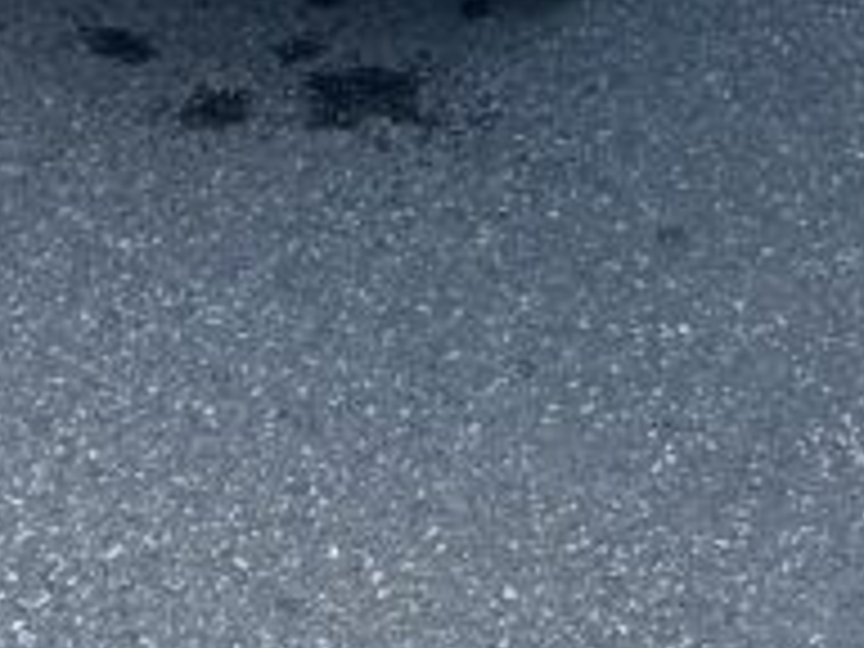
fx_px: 2496
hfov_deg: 19.6
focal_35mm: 100
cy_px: -675
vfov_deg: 12.8
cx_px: 540
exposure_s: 1/910
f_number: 1.78
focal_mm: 6.86
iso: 80
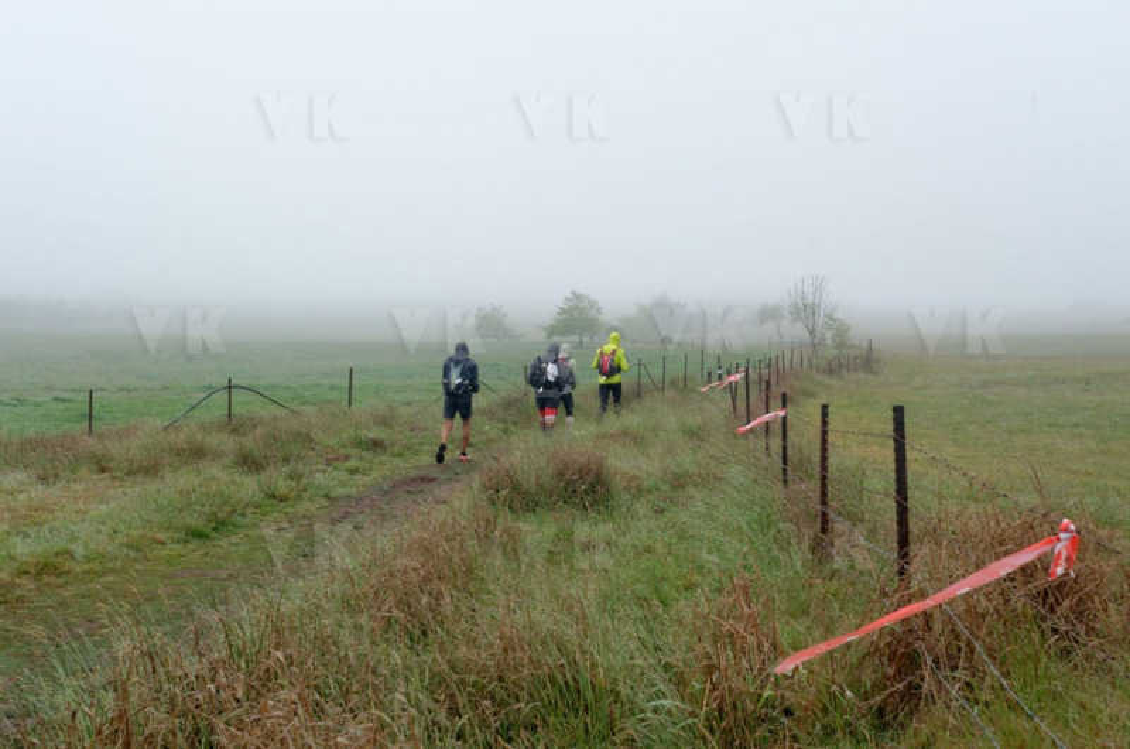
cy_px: 374
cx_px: 565
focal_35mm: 36
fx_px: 1128
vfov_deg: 36.7
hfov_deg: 53.2
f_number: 8
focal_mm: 24
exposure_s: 1/800
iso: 1000
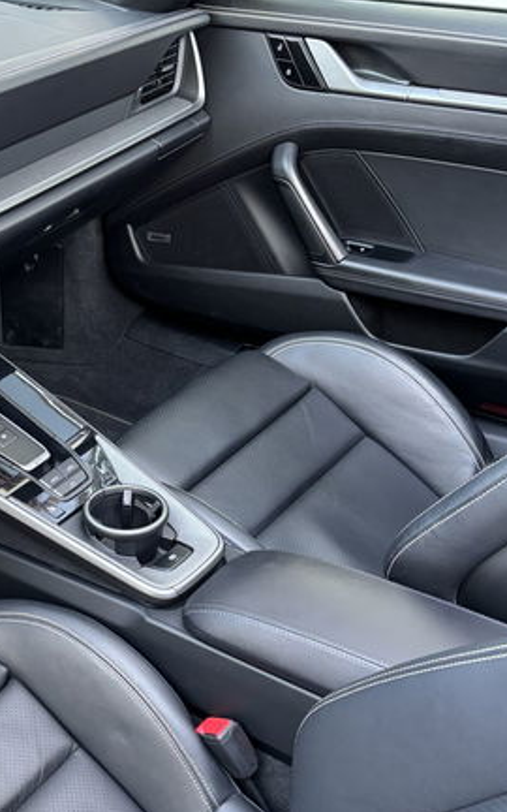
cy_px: 538
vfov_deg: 40.6
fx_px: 1083
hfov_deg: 25.0
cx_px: -11
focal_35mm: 49
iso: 160
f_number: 1.6
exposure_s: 1/60
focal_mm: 5.96
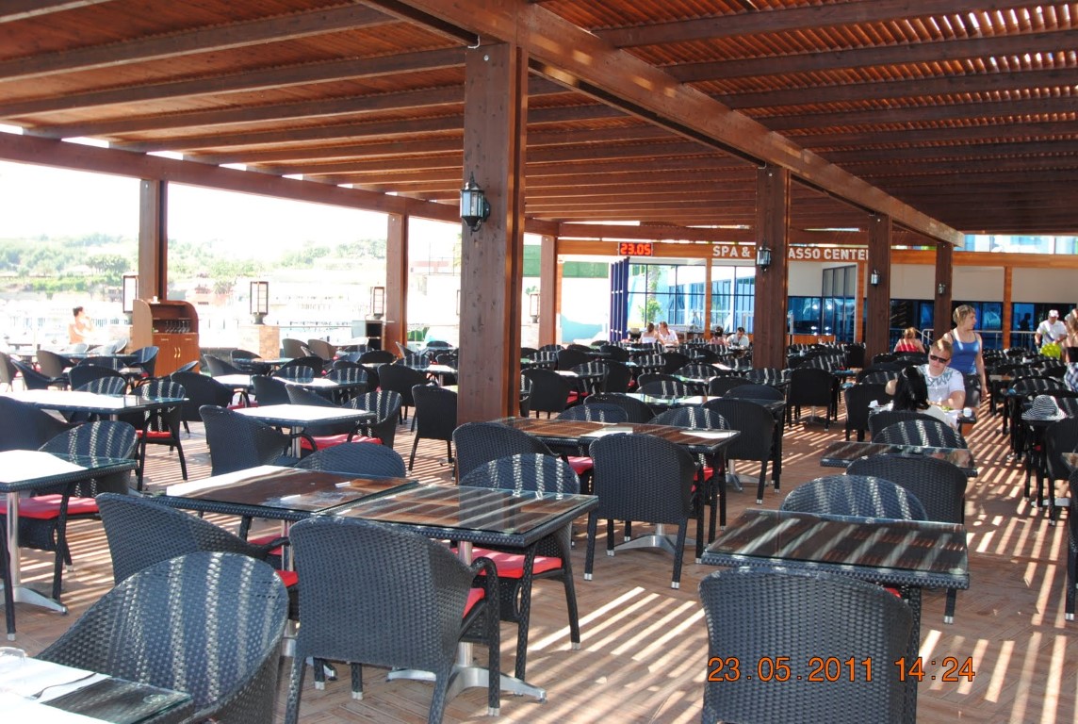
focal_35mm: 36
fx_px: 1080
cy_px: 362
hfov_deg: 53.0
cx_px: 539
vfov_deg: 37.0
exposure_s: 1/125
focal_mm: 24
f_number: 4.5
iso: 200
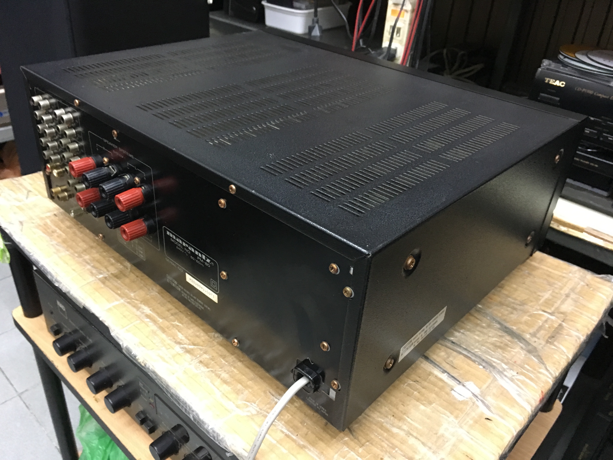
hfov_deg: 61.7
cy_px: 230
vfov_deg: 48.2
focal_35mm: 29
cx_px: 306
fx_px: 514
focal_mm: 4.15
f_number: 2.2
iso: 200
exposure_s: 1/17
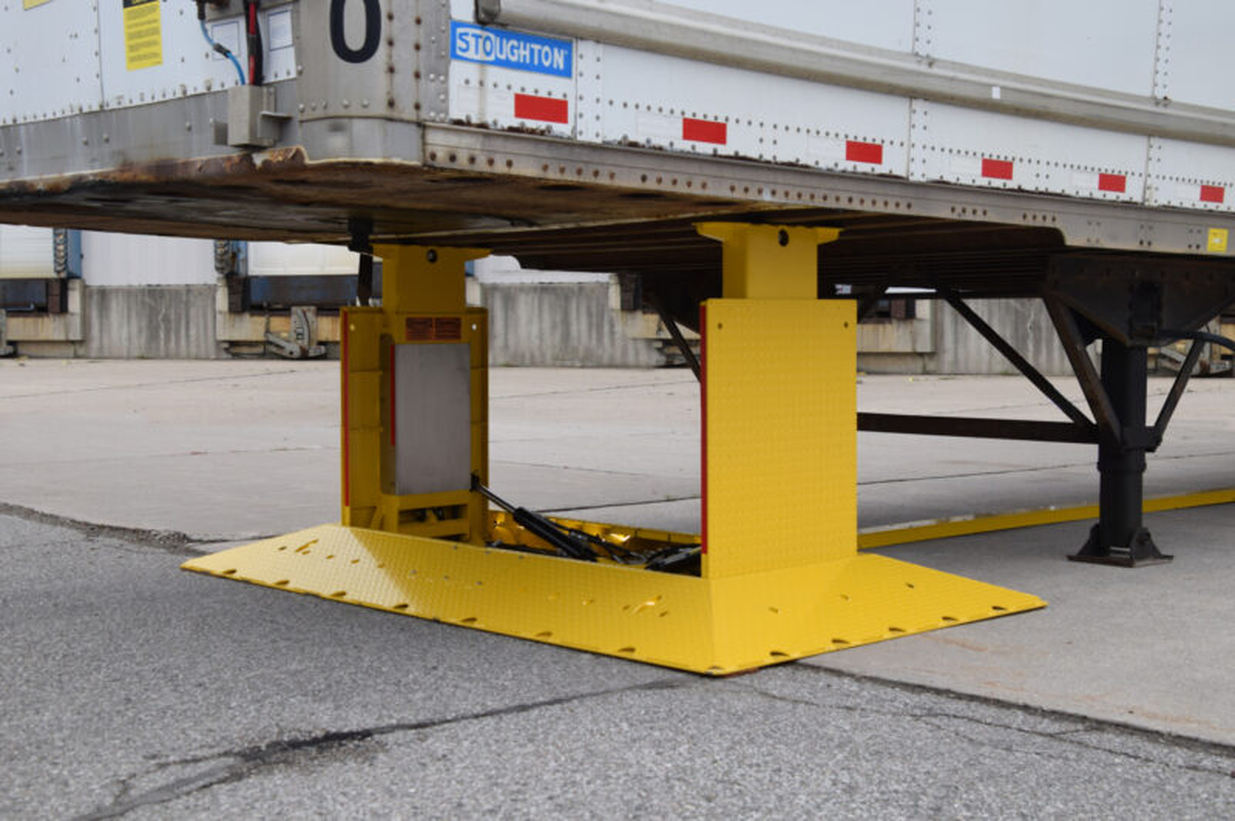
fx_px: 1645
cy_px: 410
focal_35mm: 48
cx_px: 618
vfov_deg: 28.0
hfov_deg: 41.1
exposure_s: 1/160
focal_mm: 32
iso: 400
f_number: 6.3
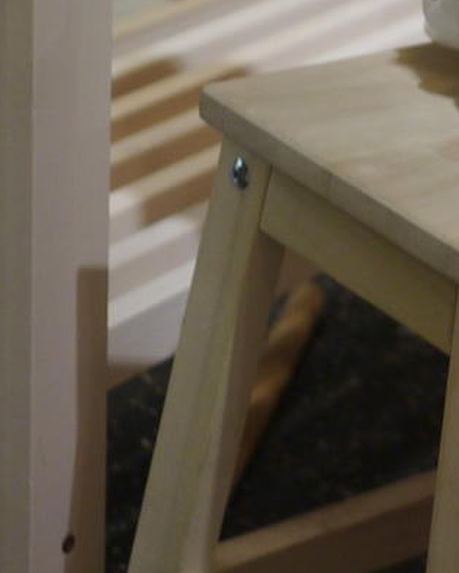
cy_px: -80
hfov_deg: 9.3
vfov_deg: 12.0
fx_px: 2683
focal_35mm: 158
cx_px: 861
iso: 160
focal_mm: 20
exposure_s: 1/125
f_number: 1.7
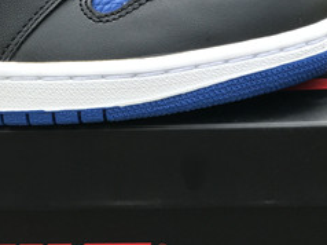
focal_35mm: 175
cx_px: 55
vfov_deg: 8.3
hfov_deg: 11.3
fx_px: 1651
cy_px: -123
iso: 20
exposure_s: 1/164
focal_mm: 6.6
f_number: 2.8
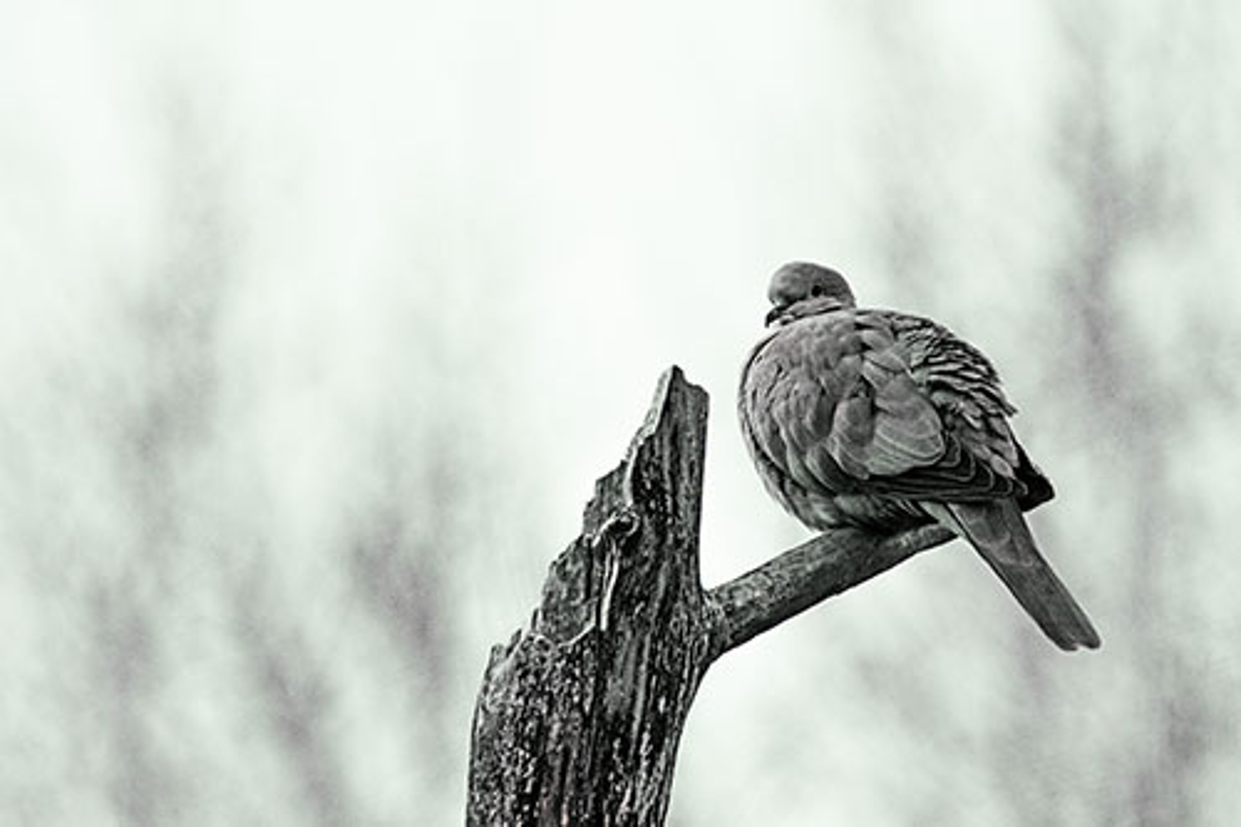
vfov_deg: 1.8
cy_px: 414
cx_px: 620
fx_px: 25844
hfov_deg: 2.8
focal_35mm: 750
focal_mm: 750
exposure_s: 1/2500
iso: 2500
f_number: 12
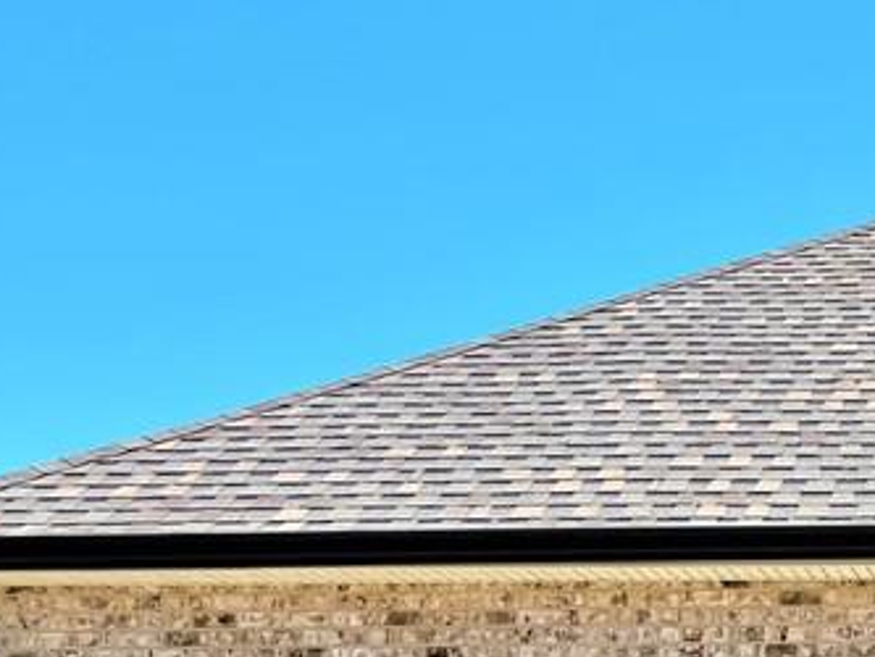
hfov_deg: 22.5
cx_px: 1056
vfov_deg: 17.5
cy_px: 796
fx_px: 2023
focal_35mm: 80
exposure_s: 1/3876
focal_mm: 5.1
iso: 50
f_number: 1.6
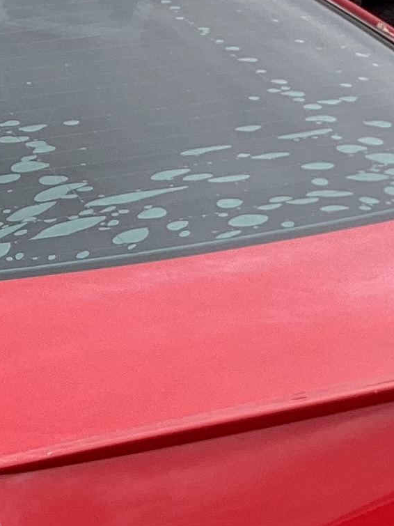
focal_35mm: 134
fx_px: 2034
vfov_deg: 14.4
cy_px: 578
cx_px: -118
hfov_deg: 10.8
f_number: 2.4
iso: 25
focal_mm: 3.3
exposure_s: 1/272
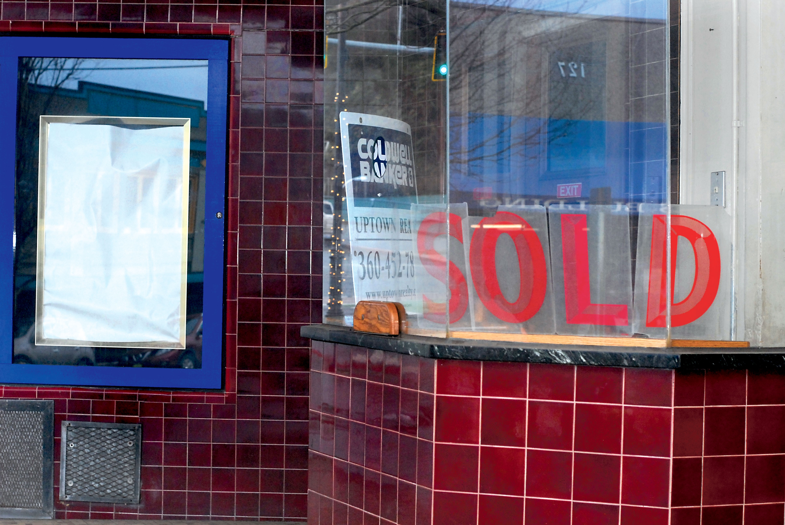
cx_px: 392
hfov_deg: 67.3
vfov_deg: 48.0
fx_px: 589
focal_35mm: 27
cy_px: 262
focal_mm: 18
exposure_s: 1/60
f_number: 5.6
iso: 800
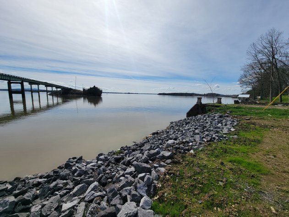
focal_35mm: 13
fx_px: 109
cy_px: 108
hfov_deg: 106.2
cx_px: 144
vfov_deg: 89.9
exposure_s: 1/4420
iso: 50
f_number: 2.2
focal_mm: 2.2
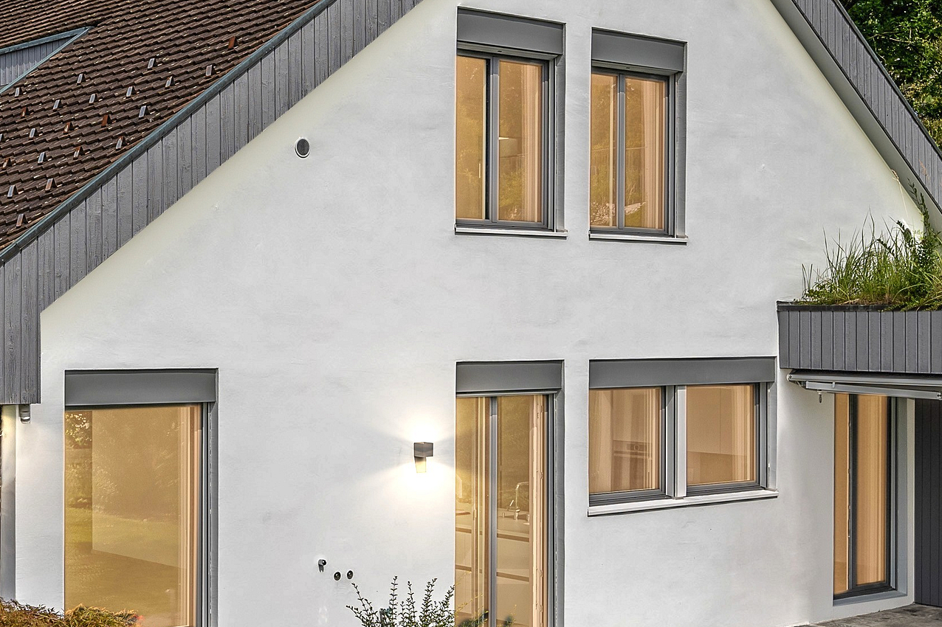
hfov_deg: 31.6
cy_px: 320
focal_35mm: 63
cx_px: 253
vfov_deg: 21.7
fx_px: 1638
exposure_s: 1/640
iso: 100
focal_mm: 19.5
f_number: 8
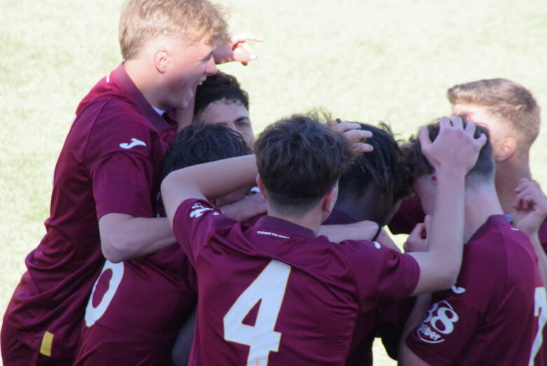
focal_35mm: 492
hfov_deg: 4.2
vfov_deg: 2.8
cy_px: 183
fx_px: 7480
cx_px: 275
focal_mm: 250
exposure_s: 1/800
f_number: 9
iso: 3200
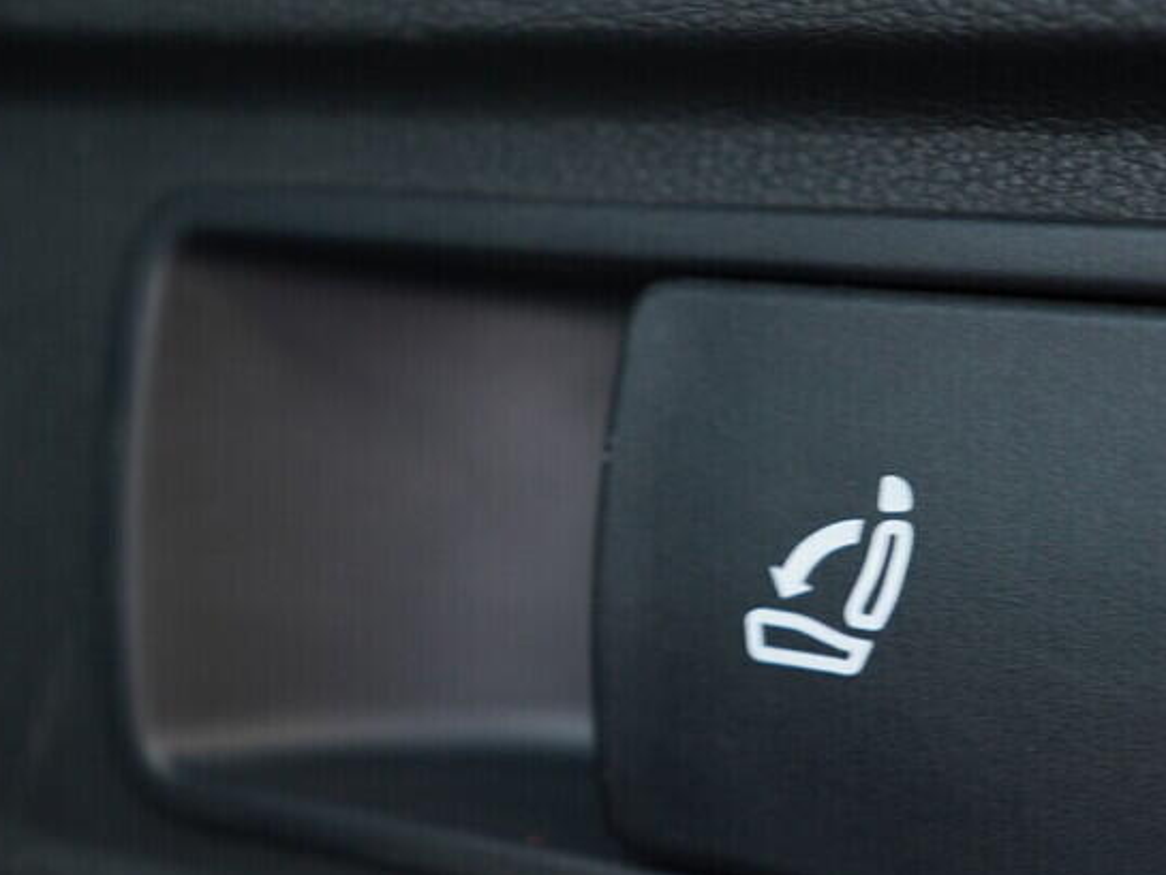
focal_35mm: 65
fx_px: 2190
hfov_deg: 29.5
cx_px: 826
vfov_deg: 22.6
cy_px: 523
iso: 500
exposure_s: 1/40
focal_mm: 24
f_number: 2.8
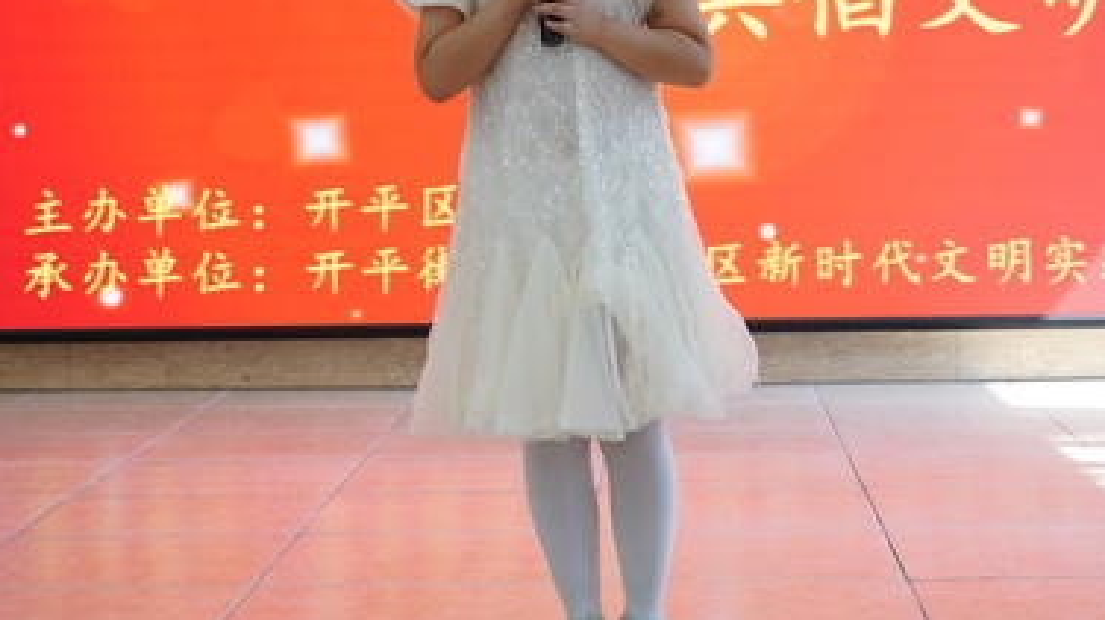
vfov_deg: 13.3
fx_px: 2636
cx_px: 576
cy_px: 19
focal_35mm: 90
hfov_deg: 23.7
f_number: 4.5
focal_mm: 43
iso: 1600
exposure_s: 1/200
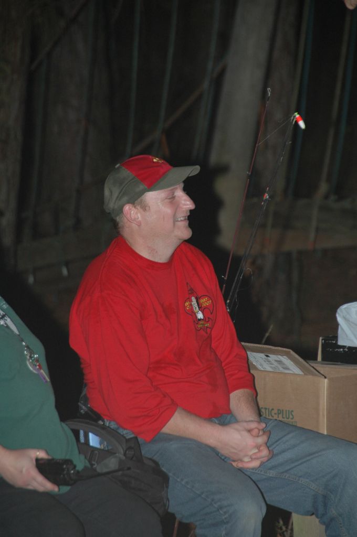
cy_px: 268
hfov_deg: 4.6
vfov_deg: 6.9
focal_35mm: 300
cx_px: 178
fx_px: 4474
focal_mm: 200
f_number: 5.6
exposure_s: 1/60
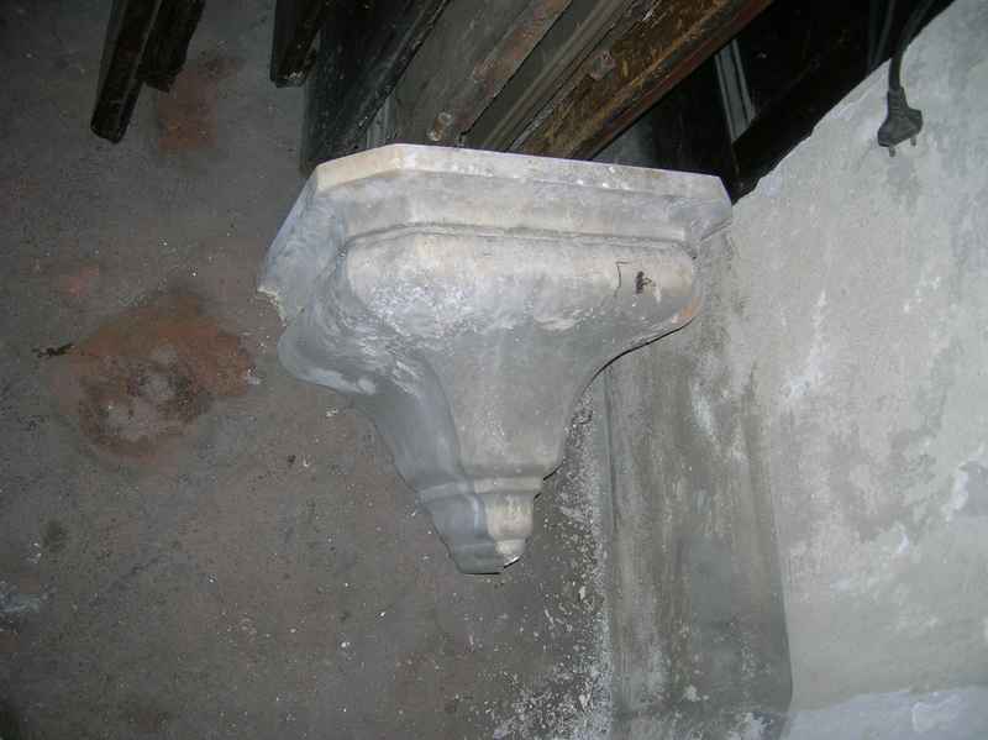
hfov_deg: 54.0
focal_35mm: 34
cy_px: 370
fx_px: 970
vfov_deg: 41.8
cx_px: 494
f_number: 2.9
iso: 50
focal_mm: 5.7
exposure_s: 1/60.1
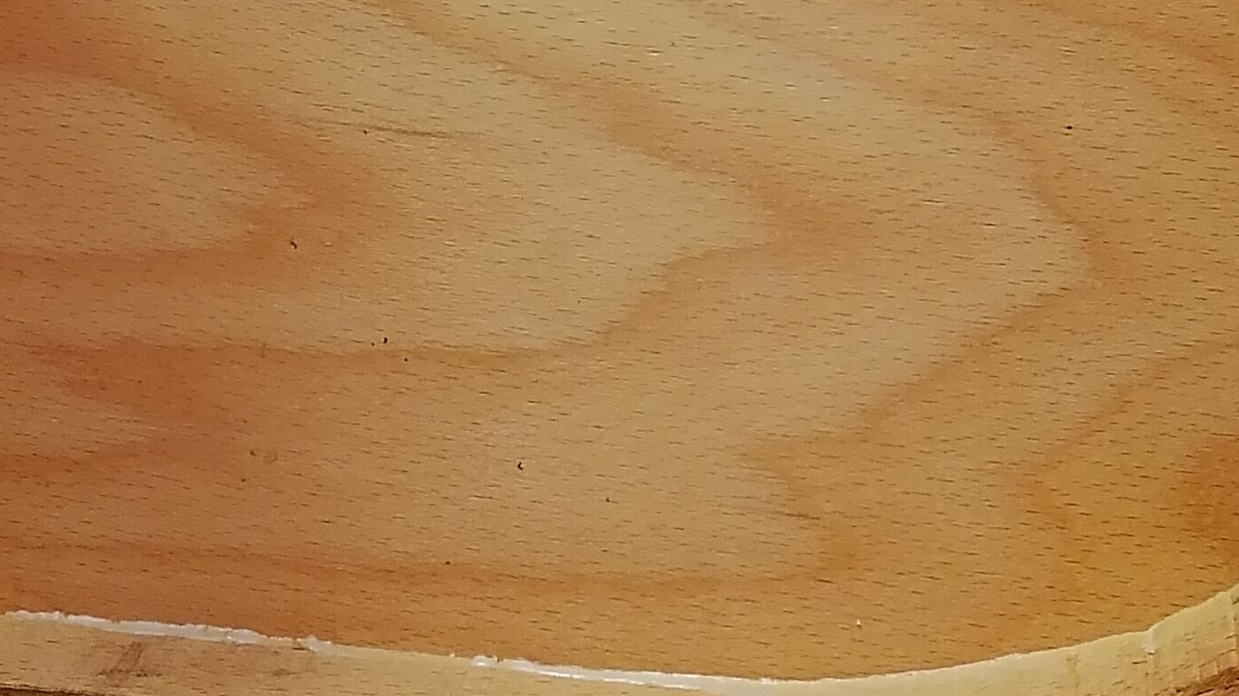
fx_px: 2694
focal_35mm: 82
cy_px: 40
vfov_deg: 14.6
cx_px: 423
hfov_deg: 25.8
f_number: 1.8
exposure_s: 1/40
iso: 500
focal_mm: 5.4
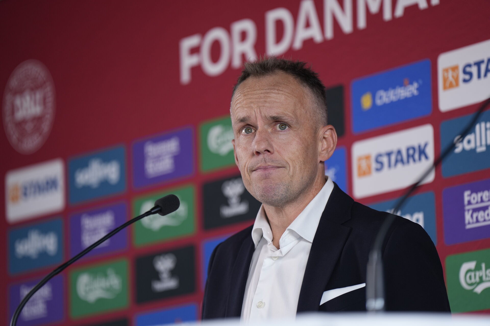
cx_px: 245
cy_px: 163
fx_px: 2722
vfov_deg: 6.9
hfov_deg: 10.3
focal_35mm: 200
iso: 500
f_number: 2.8
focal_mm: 200
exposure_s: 1/320
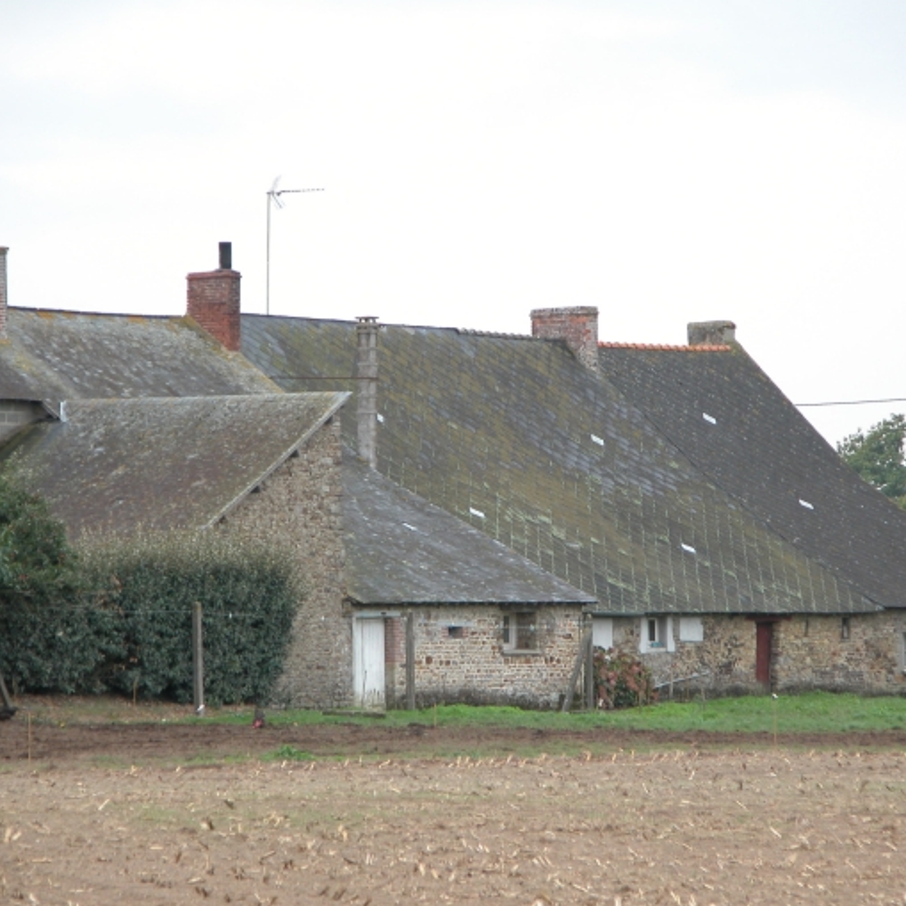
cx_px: 509
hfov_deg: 7.2
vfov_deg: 7.2
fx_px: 7225
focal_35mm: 244
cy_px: 454
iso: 100
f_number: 4.1
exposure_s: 1/69.1
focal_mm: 52.4
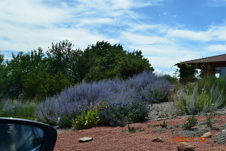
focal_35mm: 45
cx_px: 113
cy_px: 76
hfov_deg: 43.6
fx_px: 282
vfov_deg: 29.8
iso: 400
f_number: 11
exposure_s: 1/400
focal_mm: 30
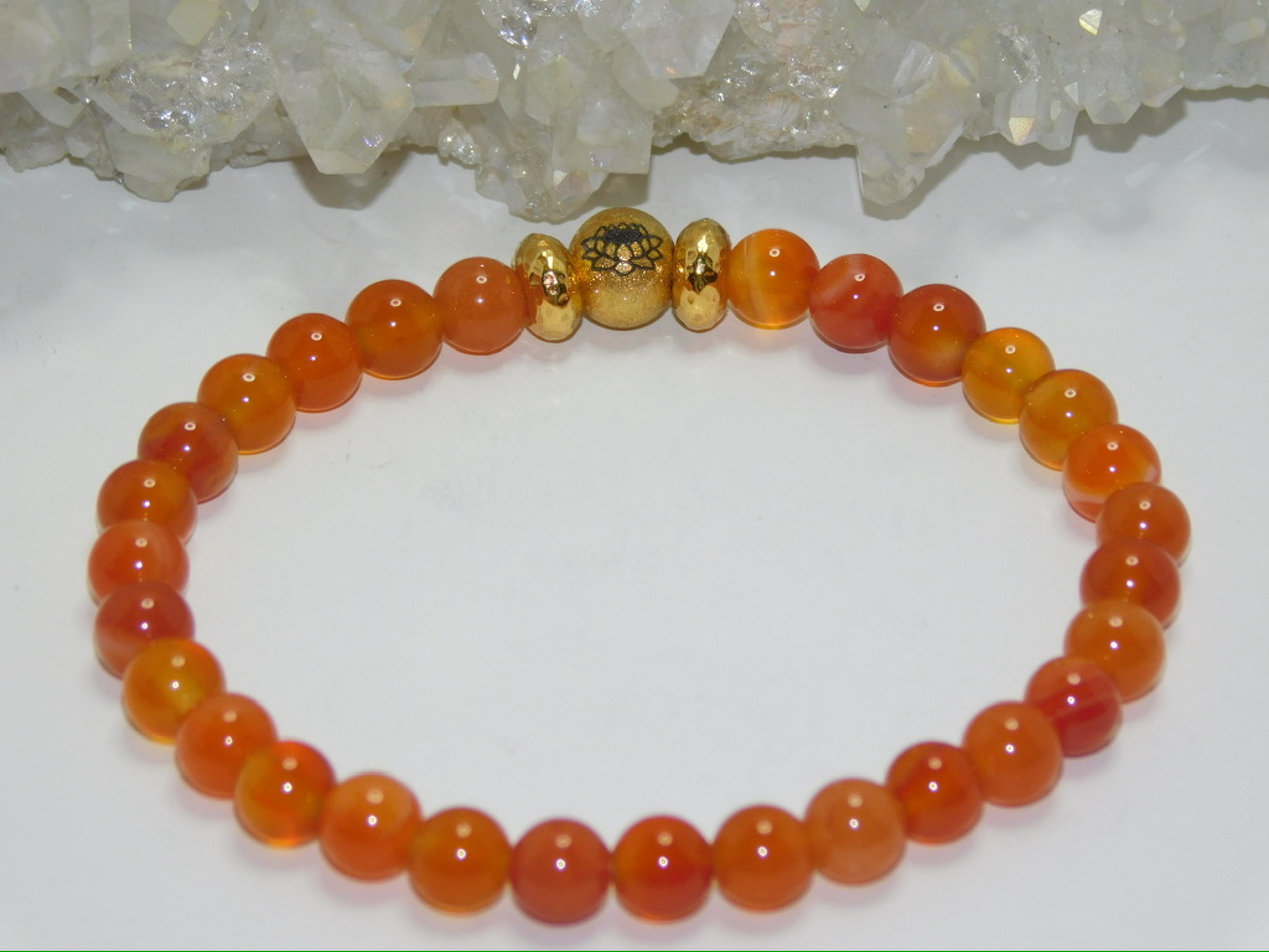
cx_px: 634
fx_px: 8505
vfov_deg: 6.4
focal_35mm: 232
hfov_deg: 8.5
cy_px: 476
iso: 200
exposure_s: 1/60
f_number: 5.6
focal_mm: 41.3
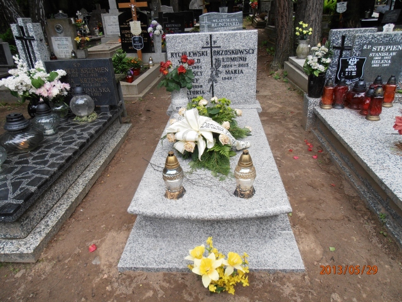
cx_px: 201
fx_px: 279
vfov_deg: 56.8
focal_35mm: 24
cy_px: 151
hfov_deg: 71.6
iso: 80
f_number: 3
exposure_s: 1/125
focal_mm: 4.2
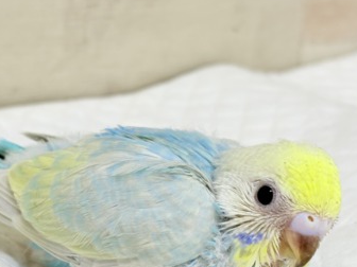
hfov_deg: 19.8
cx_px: 114
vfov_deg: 14.9
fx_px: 1021
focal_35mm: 99
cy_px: 181
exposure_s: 1/100
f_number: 1.6
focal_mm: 5.96
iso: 80
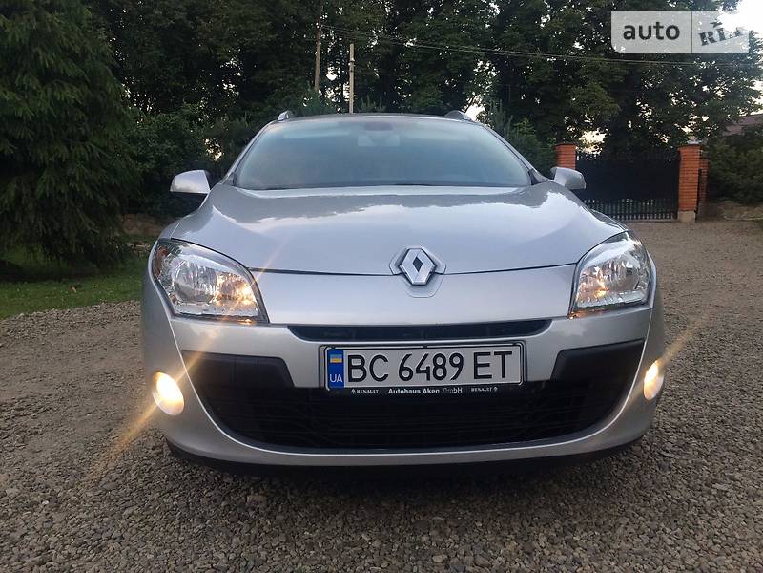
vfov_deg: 48.2
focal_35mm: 29
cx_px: 382
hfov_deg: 61.7
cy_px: 286
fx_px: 639
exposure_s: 1/100
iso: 64
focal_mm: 4.2
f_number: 2.2
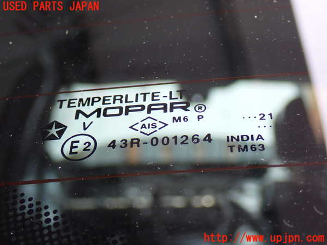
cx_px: 164
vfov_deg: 23.7
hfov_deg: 31.2
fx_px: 586
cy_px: 122
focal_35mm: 62
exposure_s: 1/125
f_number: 3.6
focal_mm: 11.09
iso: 160
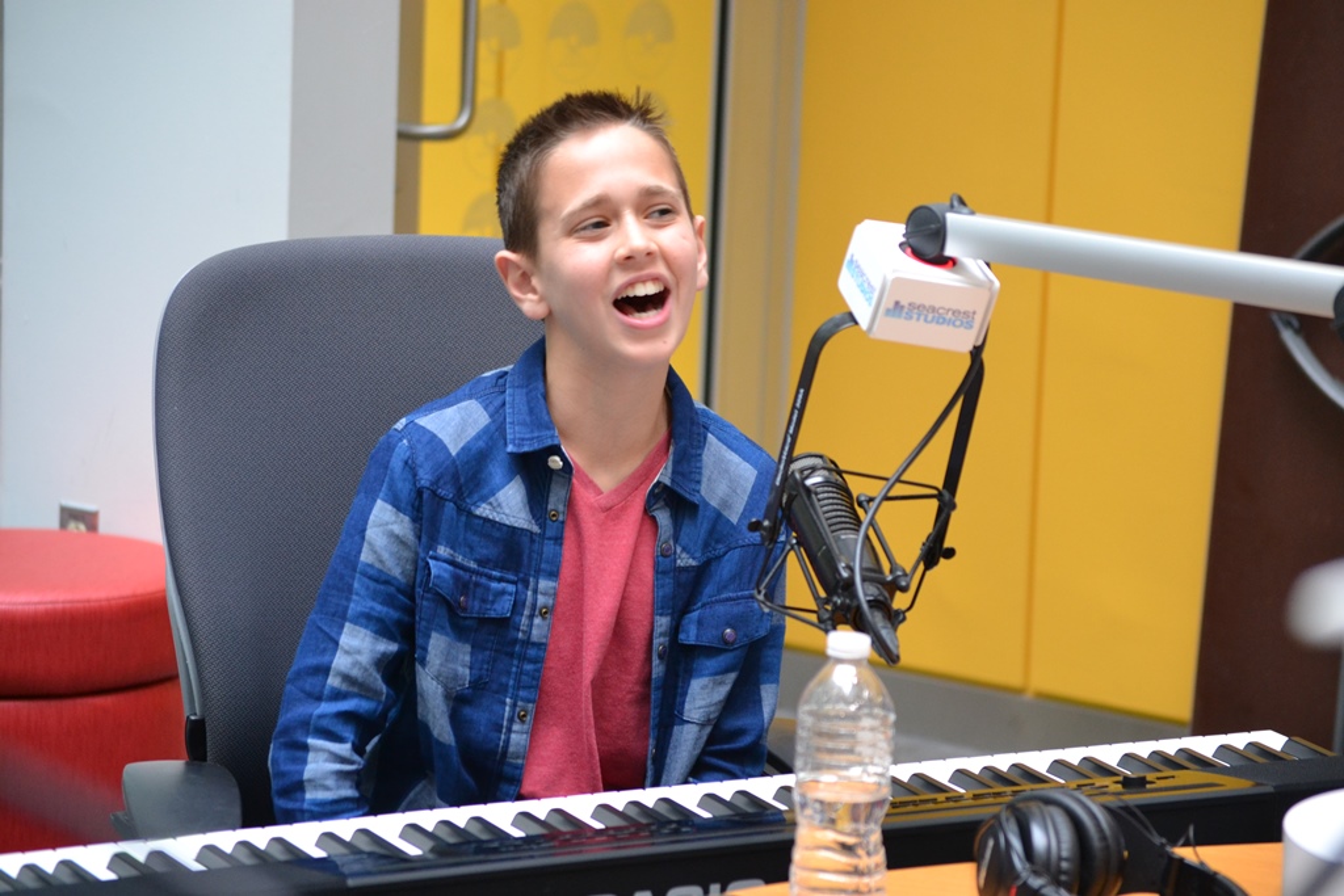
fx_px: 4592
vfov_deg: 11.1
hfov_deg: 16.7
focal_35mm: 123
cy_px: 448
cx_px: 672
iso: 1250
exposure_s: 1/60
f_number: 4.2
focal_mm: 82
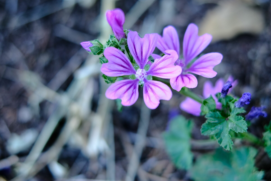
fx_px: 497
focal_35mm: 66
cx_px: 159
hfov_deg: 30.4
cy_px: 80
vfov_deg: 20.6
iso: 160
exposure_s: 1/200
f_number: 2
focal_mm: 35
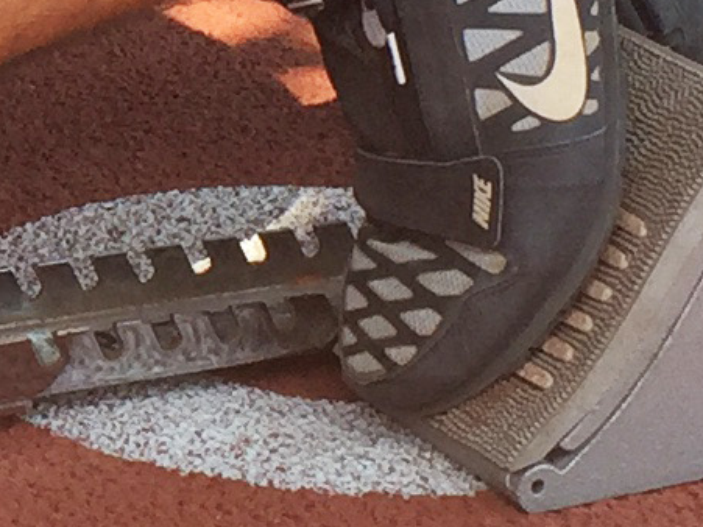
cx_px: -402
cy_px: -196
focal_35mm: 210
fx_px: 4264
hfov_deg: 9.1
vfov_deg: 7.0
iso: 32
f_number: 2.2
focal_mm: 4.15
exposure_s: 1/262
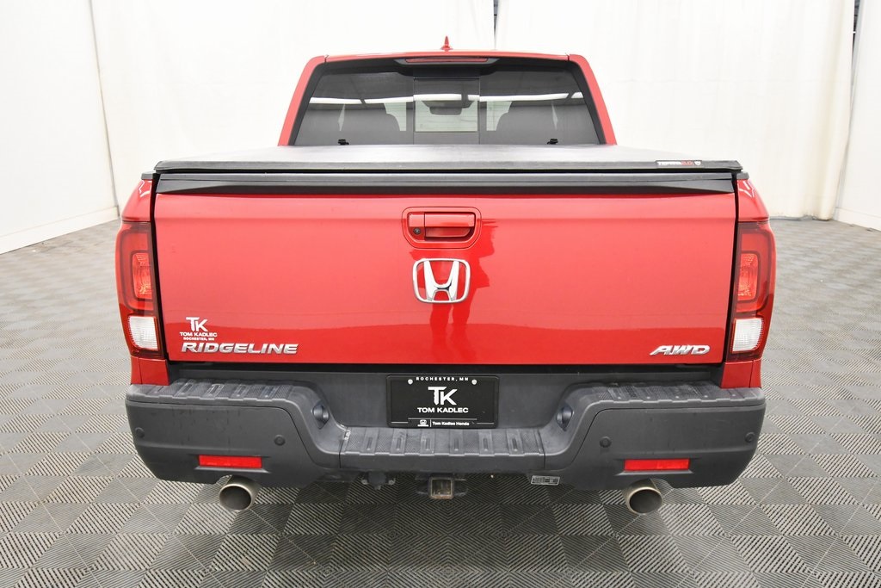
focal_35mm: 27
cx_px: 440
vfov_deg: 47.9
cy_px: 294
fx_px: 661
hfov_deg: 67.4
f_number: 5.6
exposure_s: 1/125
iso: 2200
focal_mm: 18
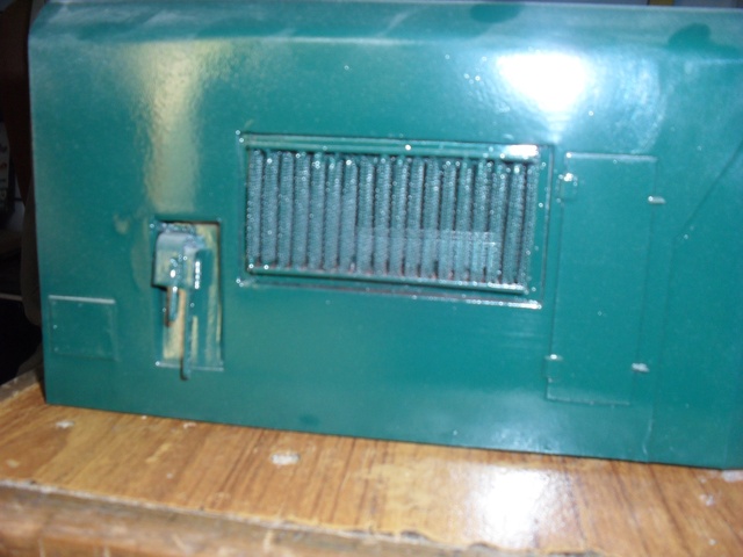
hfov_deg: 52.6
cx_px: 372
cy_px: 278
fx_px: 751
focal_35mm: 35
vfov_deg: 40.7
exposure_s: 1/45
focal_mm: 6.3
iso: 200
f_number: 3.2
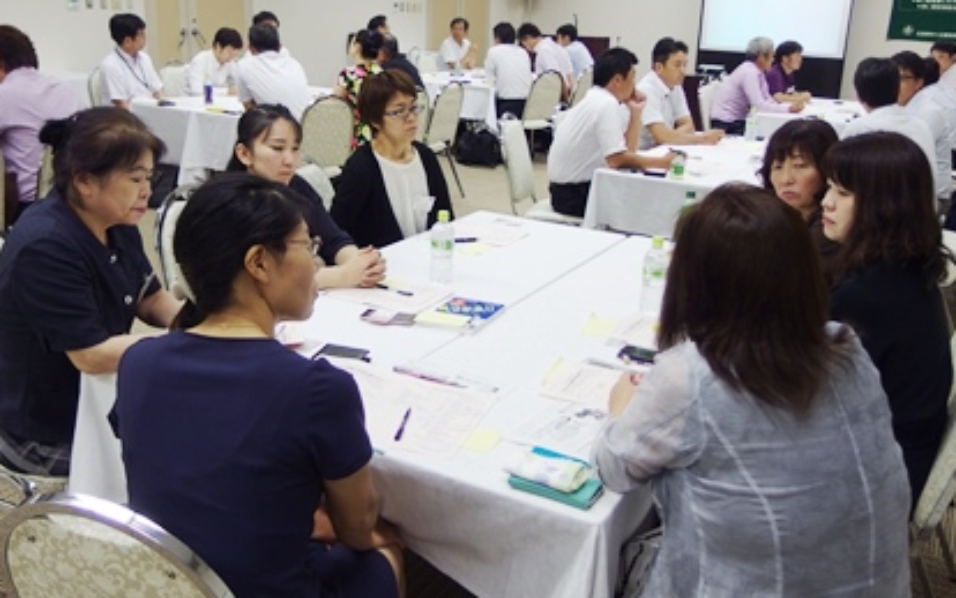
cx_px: 484
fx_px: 912
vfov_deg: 36.3
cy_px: 268
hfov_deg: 55.3
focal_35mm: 35
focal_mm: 6.8
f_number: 1.9
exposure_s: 1/50
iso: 125
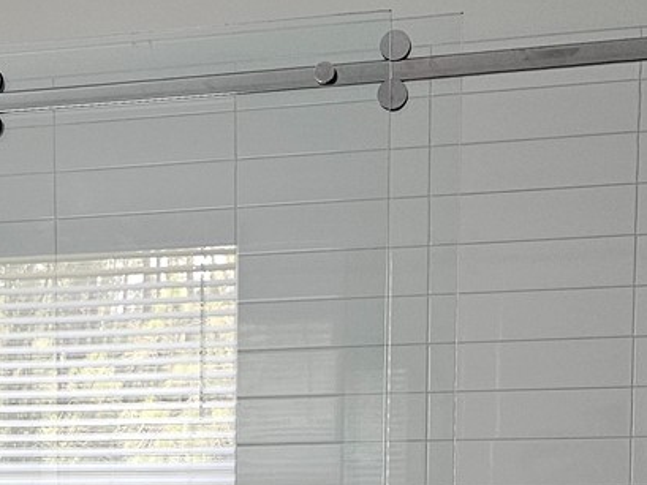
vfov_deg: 15.7
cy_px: 618
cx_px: 22
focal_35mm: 90
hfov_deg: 21.1
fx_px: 1683
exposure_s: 1/120
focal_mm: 6.3
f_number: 1.7
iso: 250
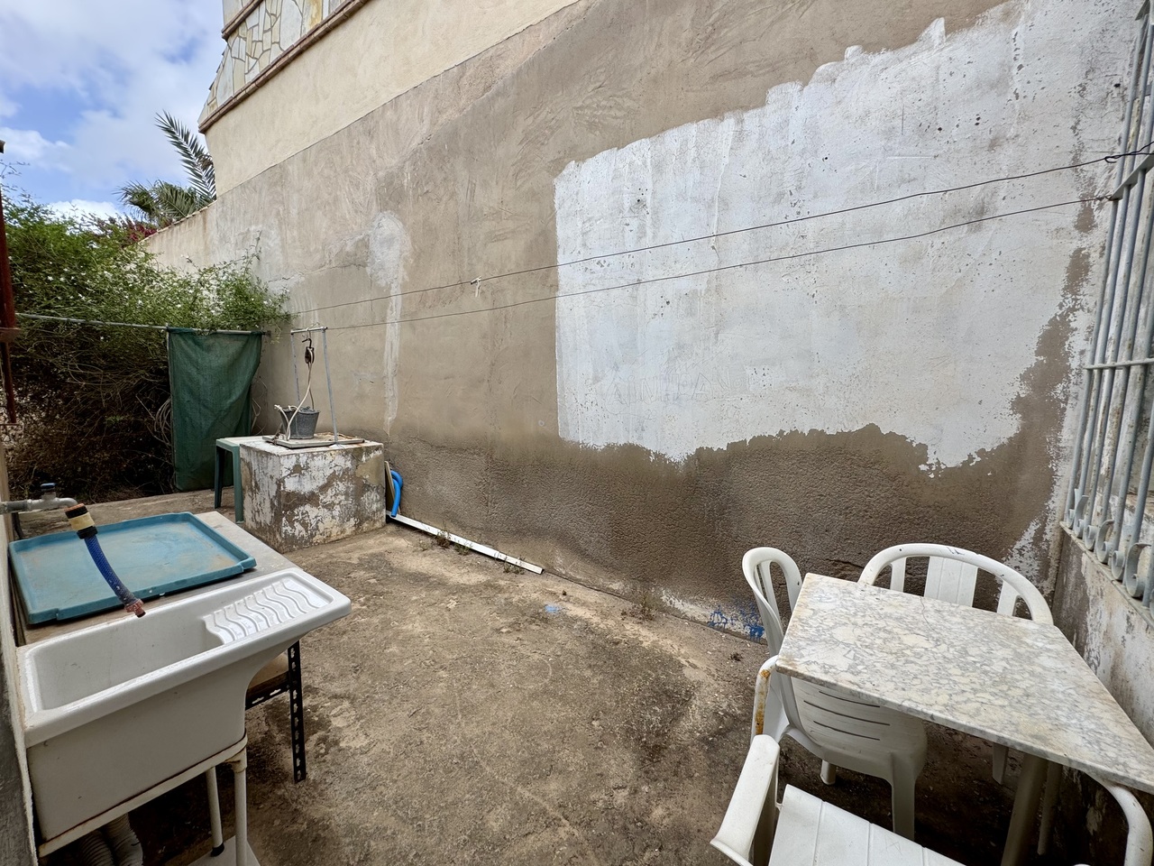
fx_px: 467
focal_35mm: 14
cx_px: 577
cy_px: 433
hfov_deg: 102.1
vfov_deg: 85.7
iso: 40
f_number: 2.2
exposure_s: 1/707
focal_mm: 2.22
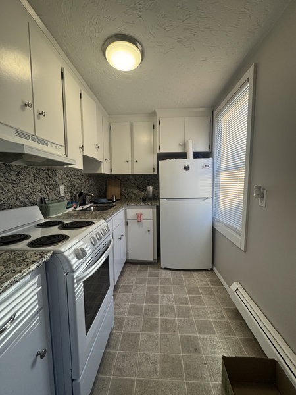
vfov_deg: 102.1
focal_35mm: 14
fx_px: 160
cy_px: 198
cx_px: 148
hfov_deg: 85.7
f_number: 2.2
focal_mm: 2.22
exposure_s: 1/120
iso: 160
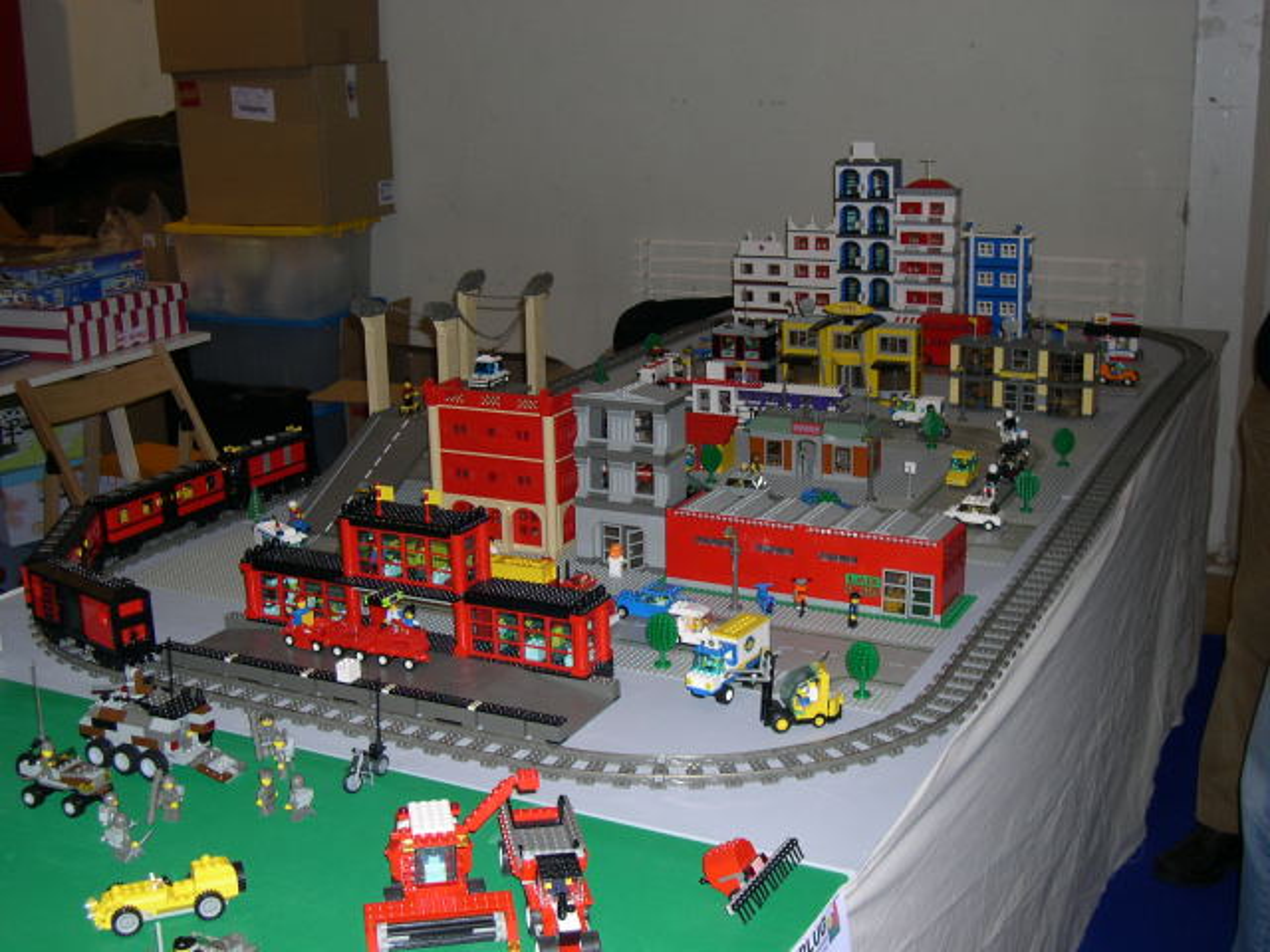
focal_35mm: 42
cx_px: 635
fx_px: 1541
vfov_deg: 34.3
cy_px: 476
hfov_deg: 44.8
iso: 100
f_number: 2.9
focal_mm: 9
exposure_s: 1/60
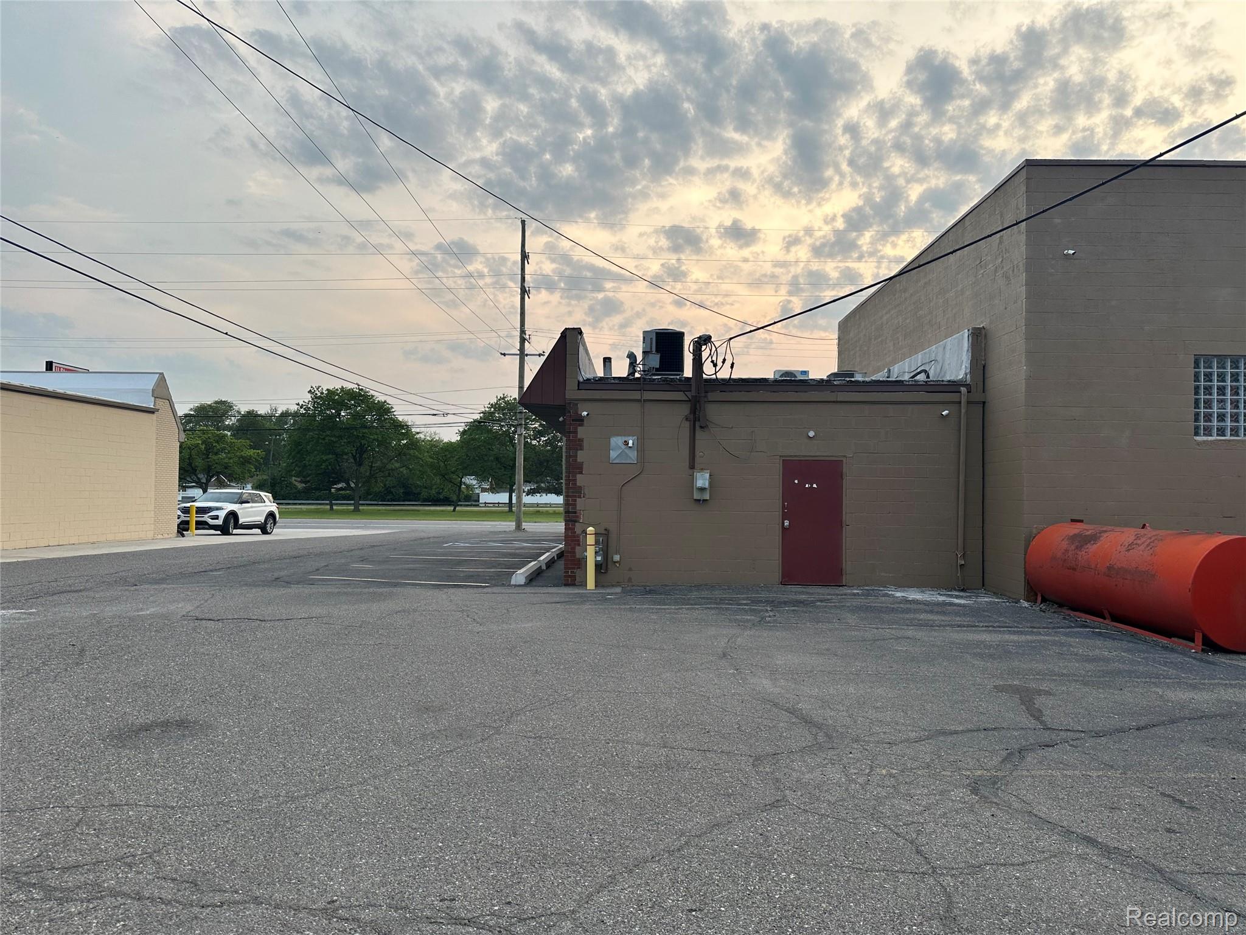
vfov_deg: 56.8
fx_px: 864
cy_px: 468
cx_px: 623
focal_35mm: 24
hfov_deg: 71.6
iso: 64
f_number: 1.78
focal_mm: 6.86
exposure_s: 1/196
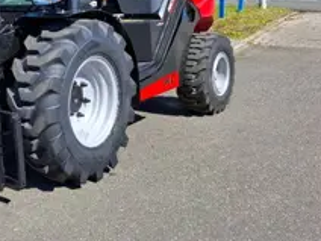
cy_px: 44
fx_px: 482
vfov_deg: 27.4
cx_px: -24
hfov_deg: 32.7
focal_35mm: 52
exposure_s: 1/1389
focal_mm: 5.54
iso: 50
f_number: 1.8
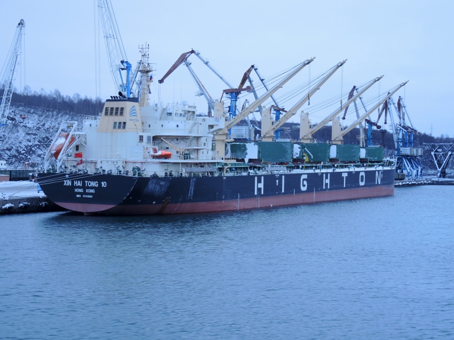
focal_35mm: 66
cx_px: 227
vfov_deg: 22.3
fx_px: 866
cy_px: 170
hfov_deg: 29.4
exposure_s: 1/20
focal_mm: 14.1
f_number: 3.2
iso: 80
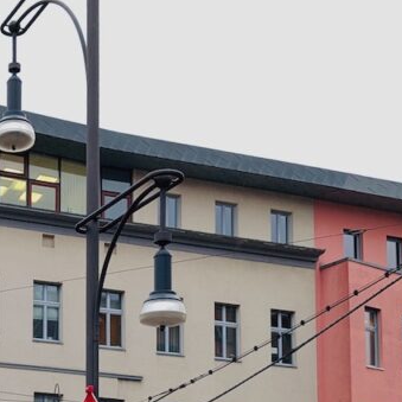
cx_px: -21
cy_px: 376
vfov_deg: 23.3
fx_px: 946
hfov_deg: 22.8
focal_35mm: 72
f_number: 1.73
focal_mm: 4.38
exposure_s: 1/329
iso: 54
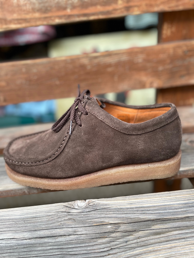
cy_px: 129
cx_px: 97
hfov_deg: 53.1
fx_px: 194
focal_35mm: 26
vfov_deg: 67.3
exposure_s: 1/121
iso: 40
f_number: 1.6
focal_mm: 4.2
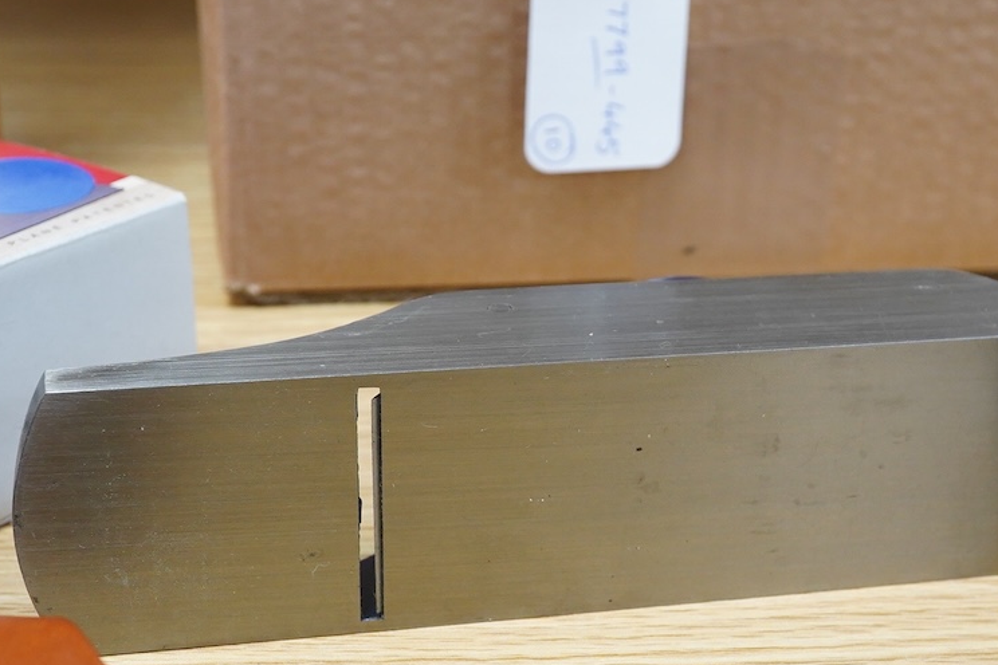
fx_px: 1885
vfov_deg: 20.0
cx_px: 608
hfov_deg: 29.6
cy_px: 389
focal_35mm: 68
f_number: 9
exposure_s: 1/100
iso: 2500
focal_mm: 30
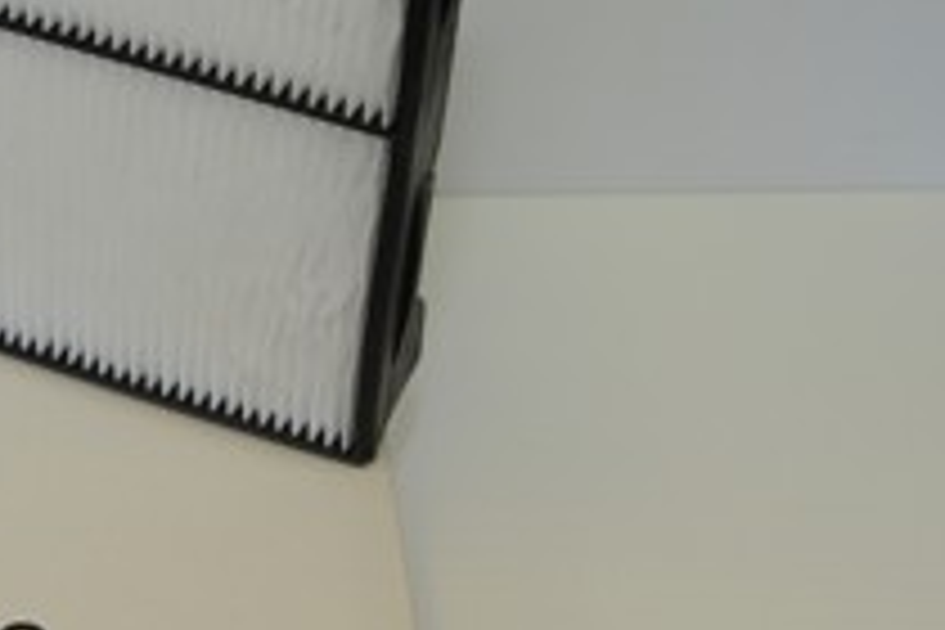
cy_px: 52
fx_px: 2756
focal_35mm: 105
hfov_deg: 19.0
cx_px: 58
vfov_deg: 12.9
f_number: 8
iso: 2800
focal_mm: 44
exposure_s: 1/250
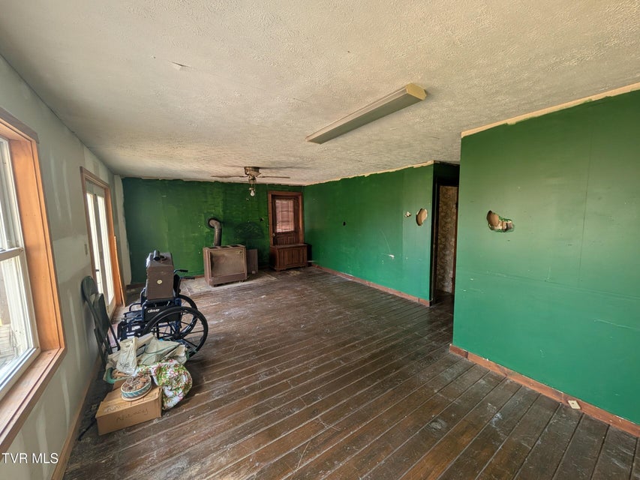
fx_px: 222
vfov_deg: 94.5
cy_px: 240
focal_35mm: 12
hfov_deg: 110.5
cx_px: 320
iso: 87
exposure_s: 1/69.7
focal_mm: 2.02
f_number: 1.7
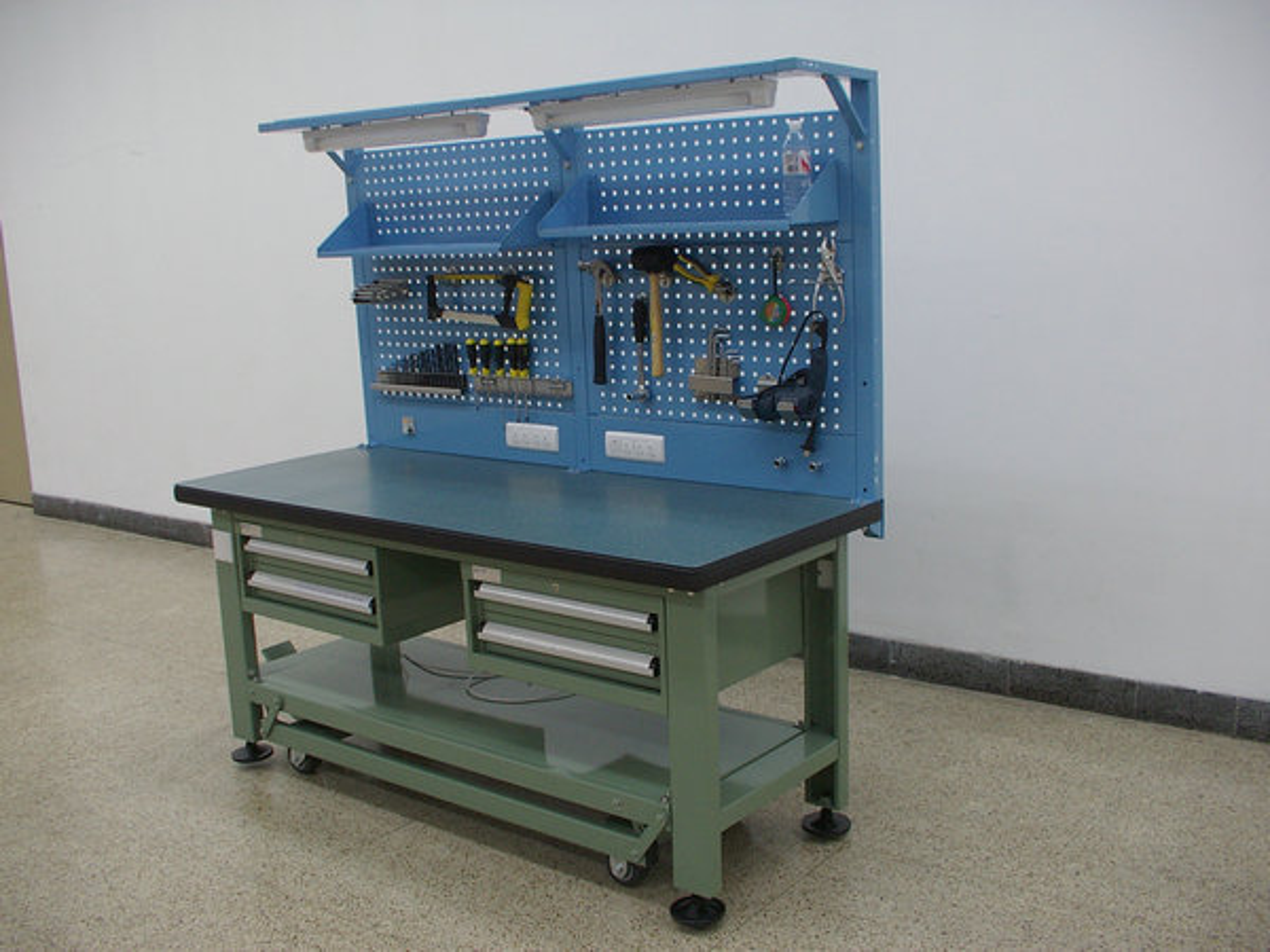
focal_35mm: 37
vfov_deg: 38.7
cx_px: 635
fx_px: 1357
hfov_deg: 50.1
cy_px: 476
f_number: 2.9
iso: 125
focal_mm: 5.8
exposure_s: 1/30
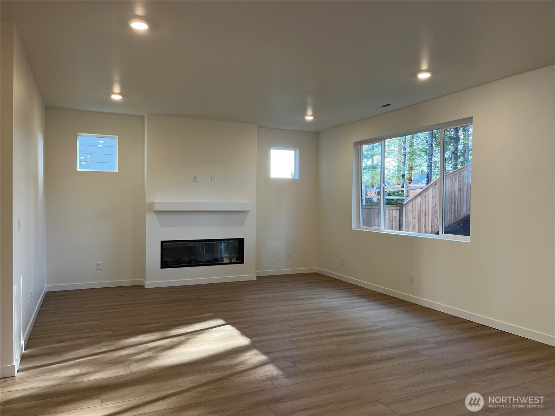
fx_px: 417
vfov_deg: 53.1
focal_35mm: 26
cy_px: 208
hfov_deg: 67.3
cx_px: 278
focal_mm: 5.1
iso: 80
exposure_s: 1/120
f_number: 1.6
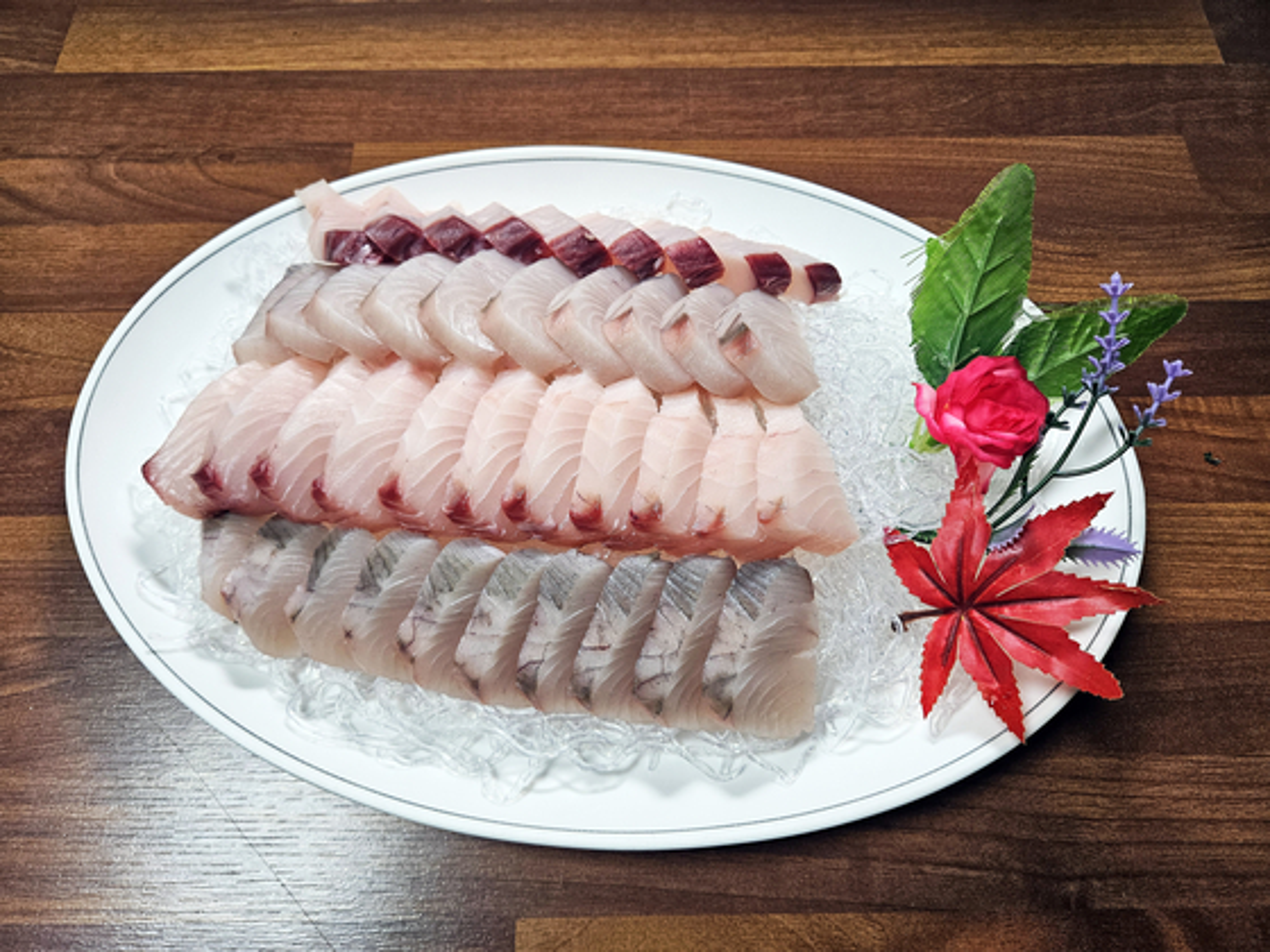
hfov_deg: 73.9
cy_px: 476
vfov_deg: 58.9
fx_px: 844
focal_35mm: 23
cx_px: 635
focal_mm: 5.4
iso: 200
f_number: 1.8
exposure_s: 1/120
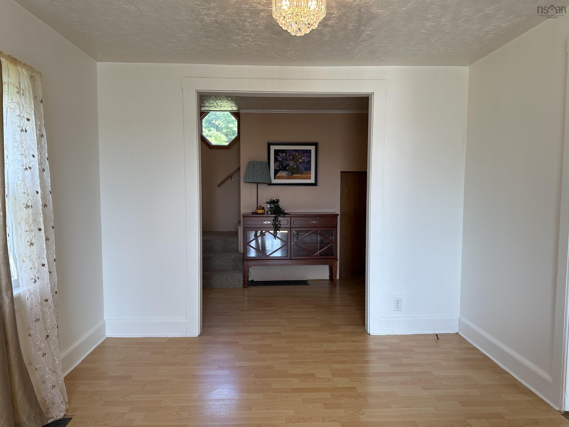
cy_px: 214
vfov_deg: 56.8
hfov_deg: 71.6
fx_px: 394
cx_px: 284
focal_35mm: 24
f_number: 1.78
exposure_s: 1/120
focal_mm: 6.86
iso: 64
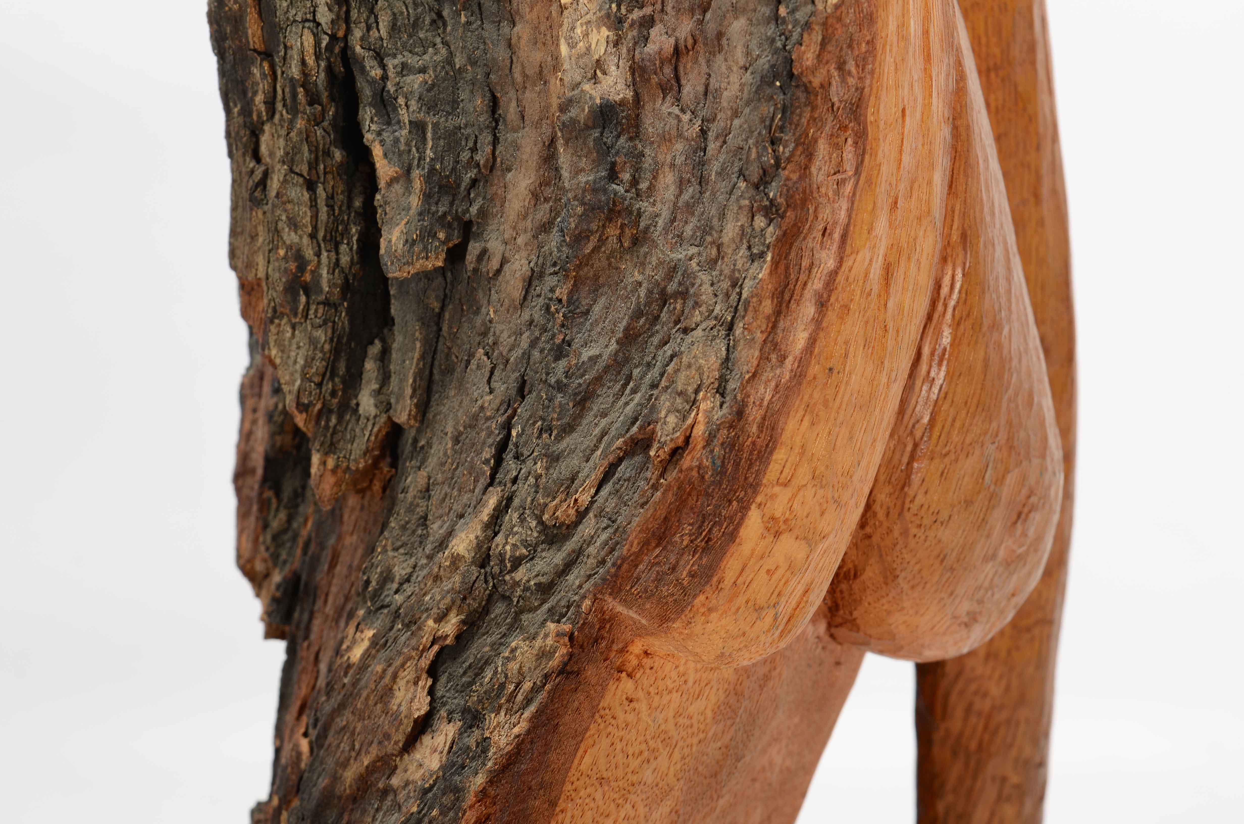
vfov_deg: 16.5
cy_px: 412
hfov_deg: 24.7
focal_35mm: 82
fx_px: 2845
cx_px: 622
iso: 100
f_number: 14
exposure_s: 1/160
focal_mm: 55
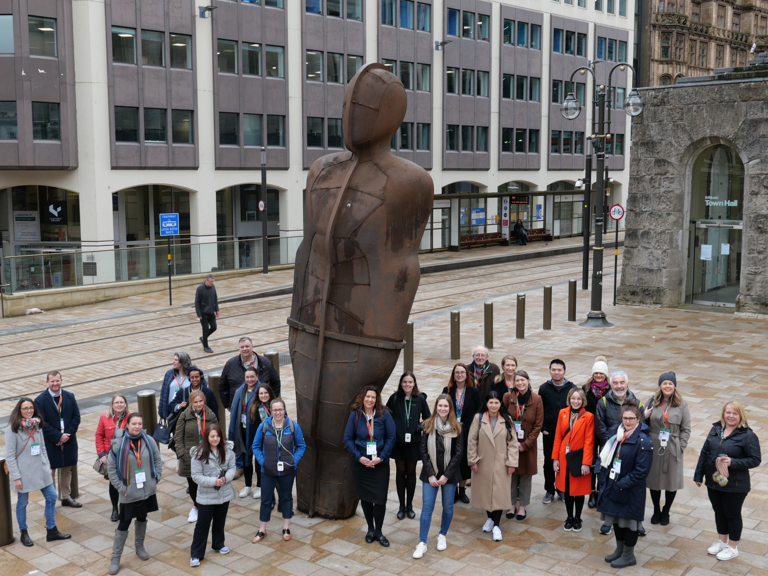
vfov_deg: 36.8
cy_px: 288
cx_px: 370
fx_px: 865
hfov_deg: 47.9
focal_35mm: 39
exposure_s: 1/125
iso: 200
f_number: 5
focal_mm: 16.1
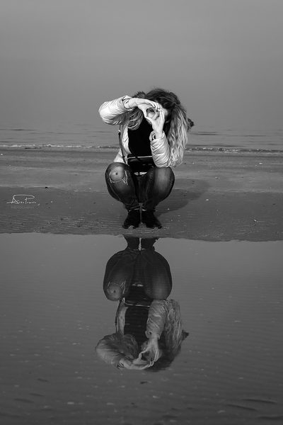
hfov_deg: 15.7
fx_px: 1026
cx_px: 142
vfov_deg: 23.4
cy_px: 212
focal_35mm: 87
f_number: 8
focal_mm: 58
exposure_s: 1/250
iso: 200
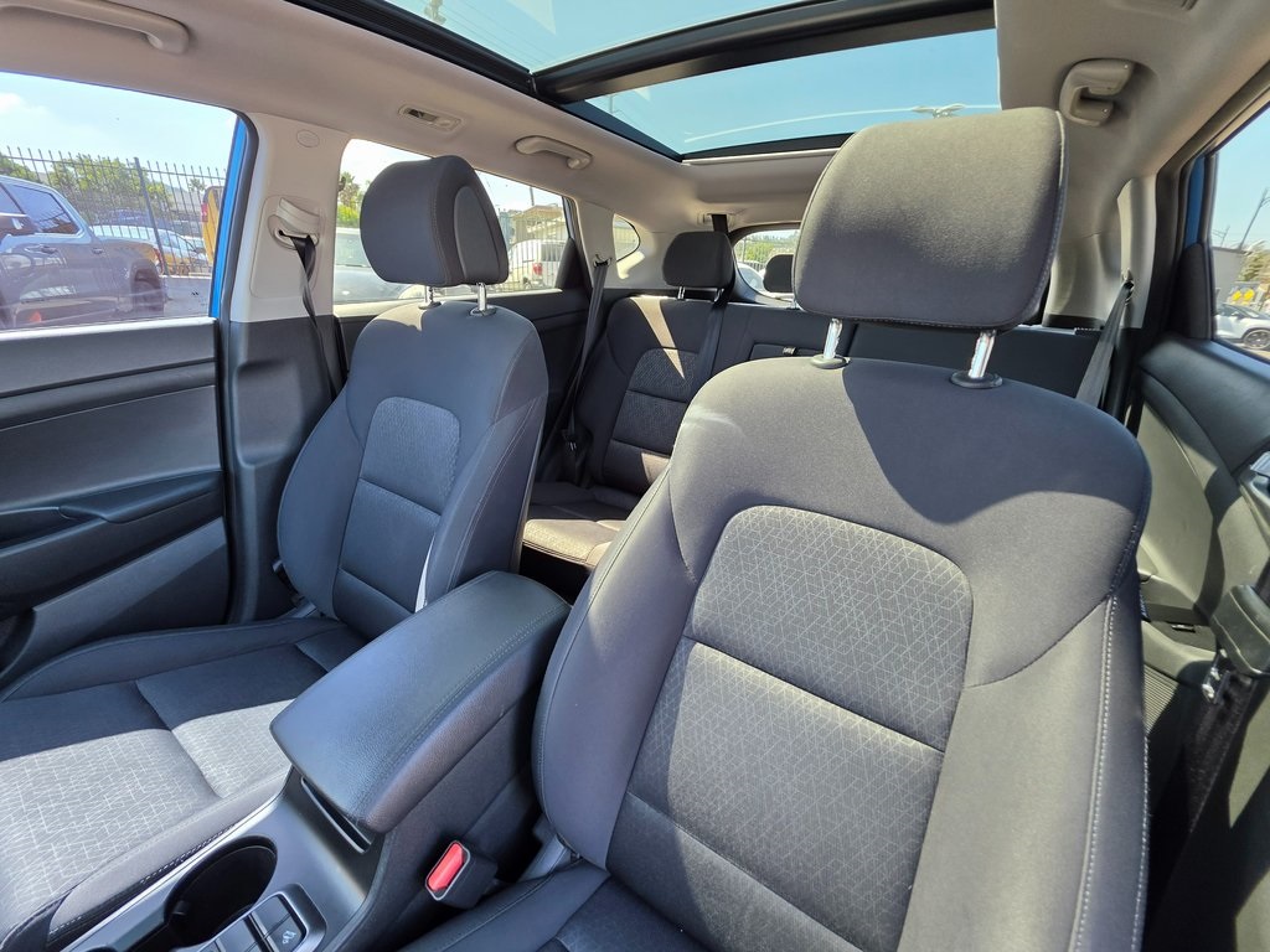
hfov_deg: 106.2
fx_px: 477
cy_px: 476
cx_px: 635
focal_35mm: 13
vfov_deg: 89.9
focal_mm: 2.2
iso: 100
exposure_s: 1/120
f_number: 1.9
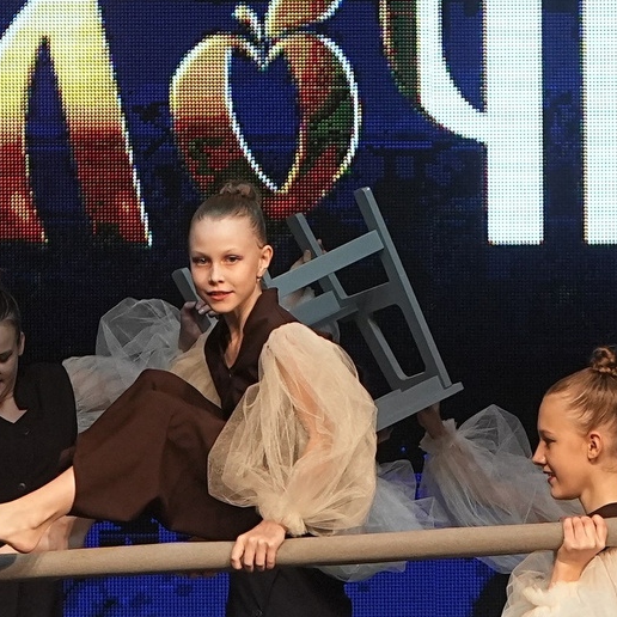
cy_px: 337
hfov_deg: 3.5
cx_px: 456
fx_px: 10204
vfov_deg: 3.5
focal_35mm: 506
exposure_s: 1/400
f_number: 4
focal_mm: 120
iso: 2500
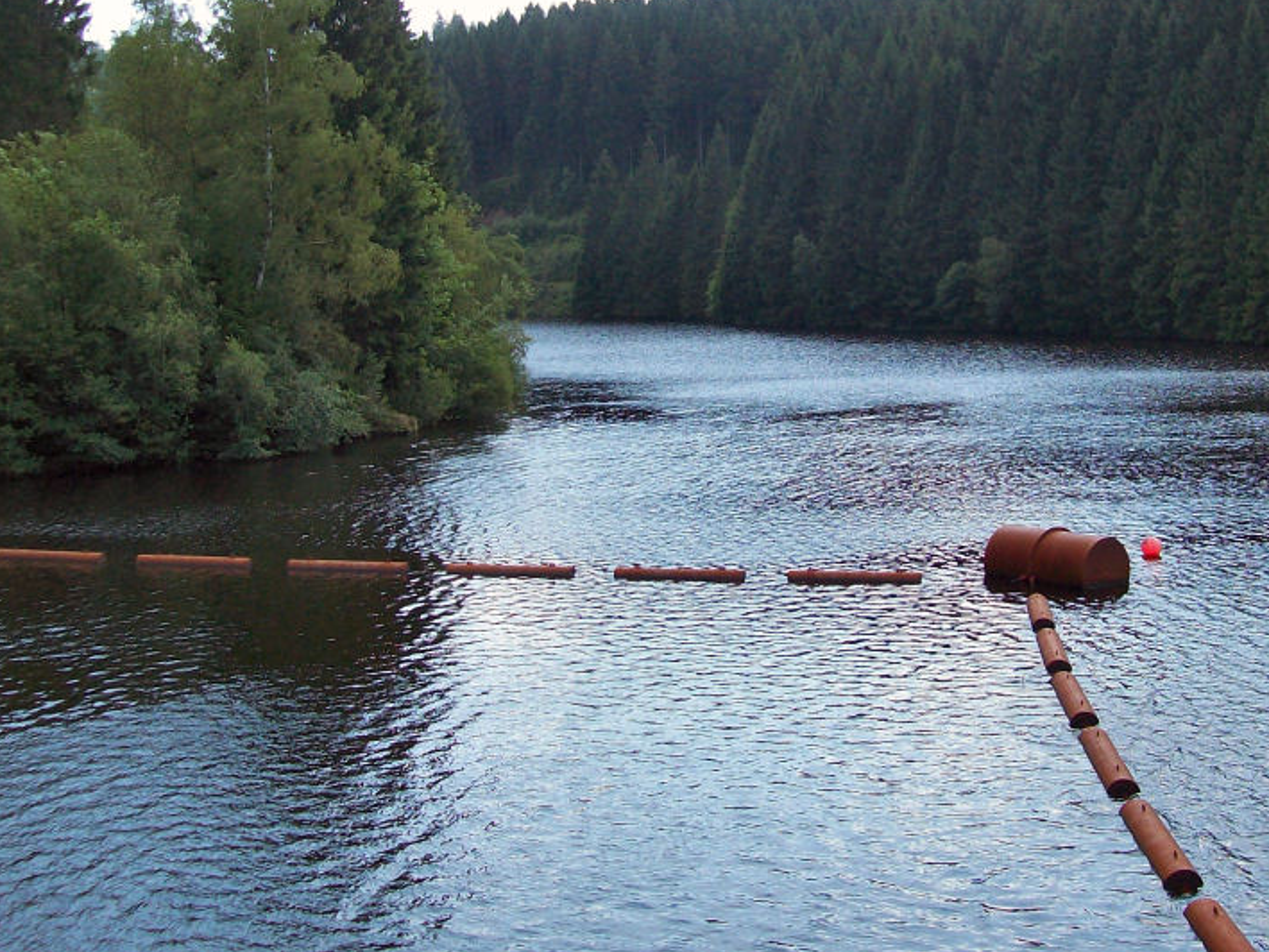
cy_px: 306
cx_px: 711
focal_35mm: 52
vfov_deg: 27.8
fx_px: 1907
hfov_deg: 36.8
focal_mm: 6
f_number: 2.7
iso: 80
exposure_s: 1/430
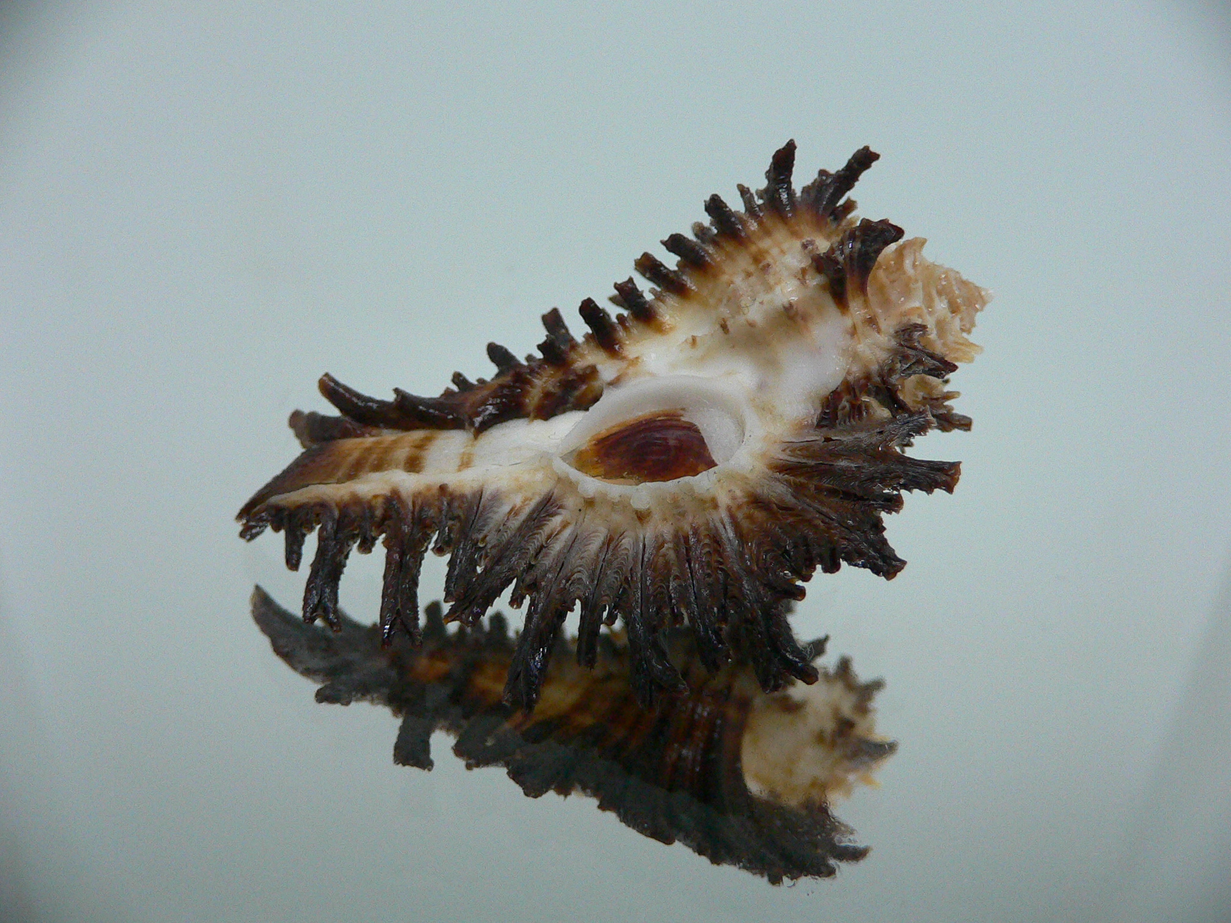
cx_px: 616
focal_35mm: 35
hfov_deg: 52.6
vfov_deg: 40.7
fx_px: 1245
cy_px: 462
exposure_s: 1/50
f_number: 2.8
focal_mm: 4.6
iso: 200
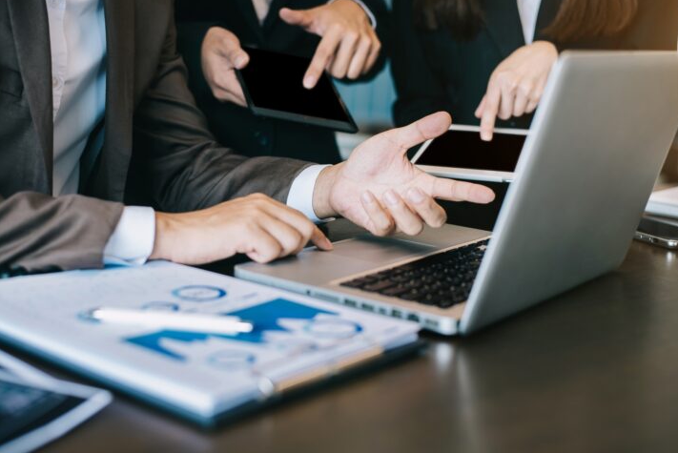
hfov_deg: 36.8
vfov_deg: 25.1
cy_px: 209
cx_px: 334
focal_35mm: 54
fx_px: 1018
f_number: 2.5
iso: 320
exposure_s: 1/125
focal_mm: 50
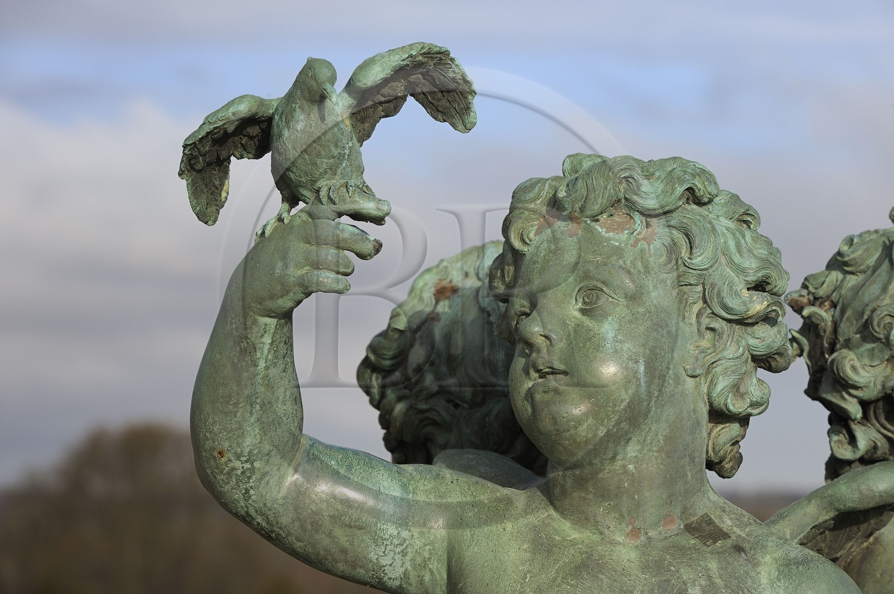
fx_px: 4218
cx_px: 447
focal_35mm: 170
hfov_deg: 12.1
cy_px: 297
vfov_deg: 8.1
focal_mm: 170
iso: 200
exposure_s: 1/320
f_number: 11
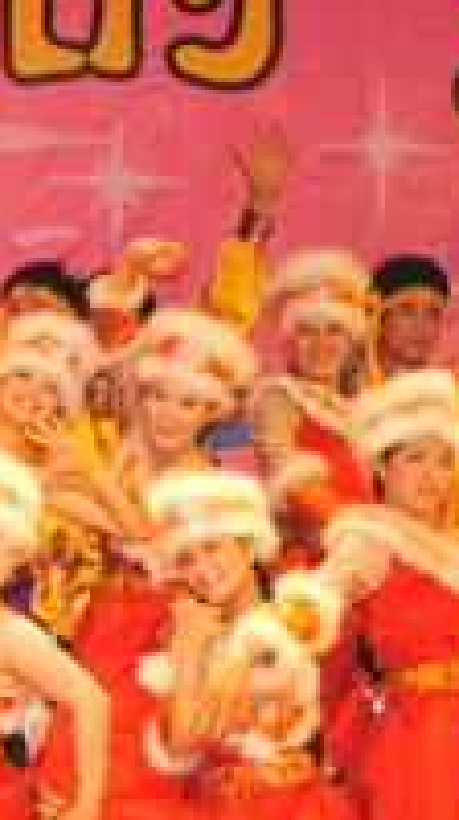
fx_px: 3930
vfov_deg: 11.9
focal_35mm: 181
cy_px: 469
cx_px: -33
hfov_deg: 6.7
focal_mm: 46
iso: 400
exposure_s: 1/60
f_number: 5.3
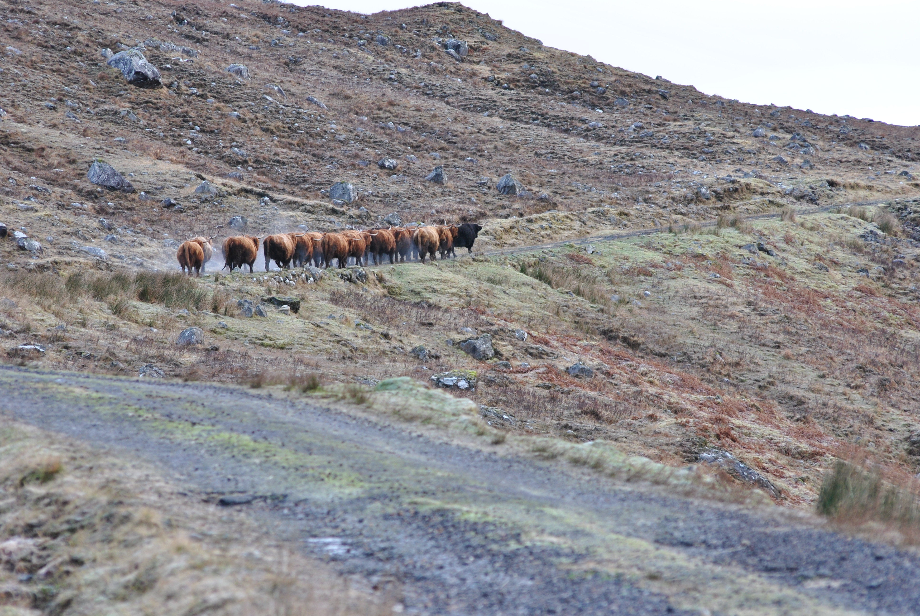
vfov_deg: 6.8
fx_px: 5181
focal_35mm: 202
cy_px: 308
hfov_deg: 10.1
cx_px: 460
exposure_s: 1/125
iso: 200
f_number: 5.6
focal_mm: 135
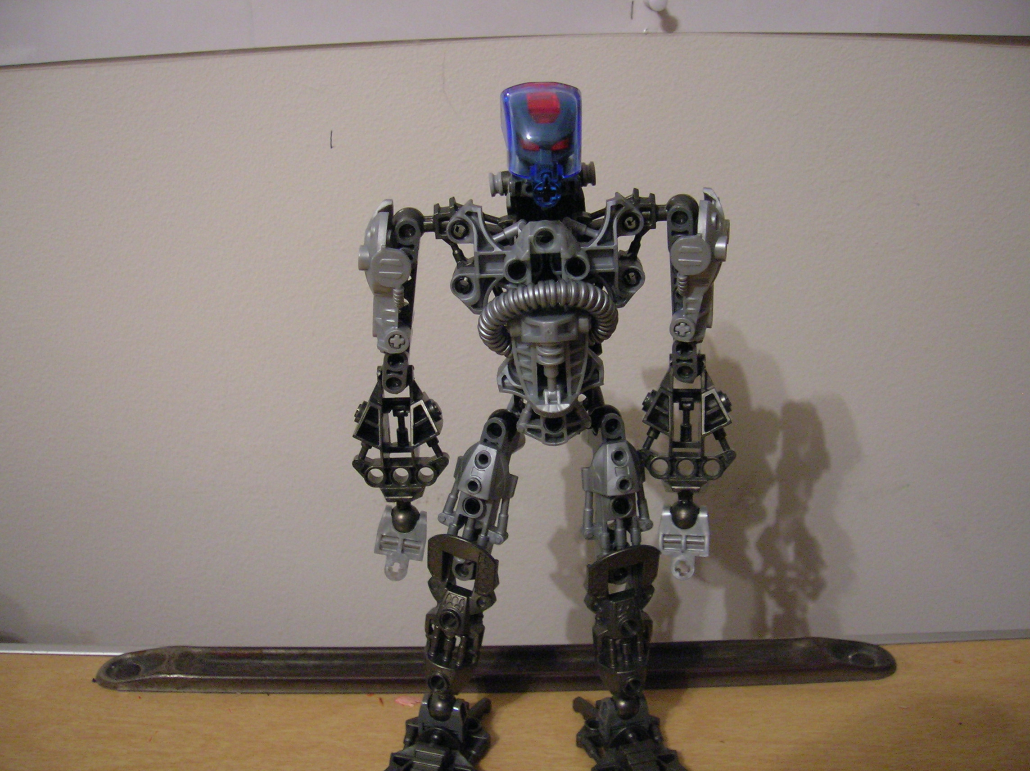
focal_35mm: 34
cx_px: 515
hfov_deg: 54.0
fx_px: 1011
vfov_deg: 41.7
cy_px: 386
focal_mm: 5.7
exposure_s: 1/4.1
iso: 200
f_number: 2.9
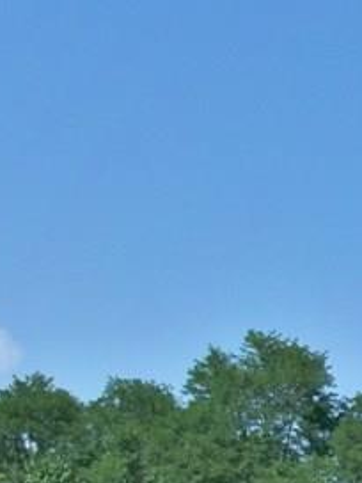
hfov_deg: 10.4
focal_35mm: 132
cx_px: 694
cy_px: 639
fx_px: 1841
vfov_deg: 14.3
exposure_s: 1/640
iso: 80
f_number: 3.5
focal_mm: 6.2
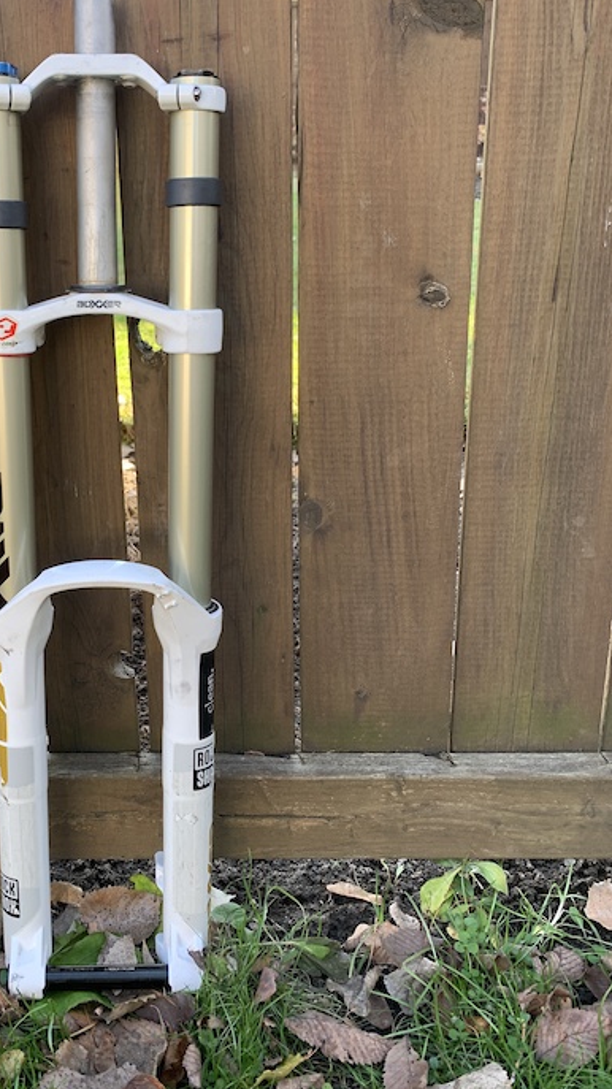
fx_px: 953
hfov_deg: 34.7
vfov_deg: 59.5
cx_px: 141
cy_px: 531
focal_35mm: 33
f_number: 1.8
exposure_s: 1/121
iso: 50
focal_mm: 4.25
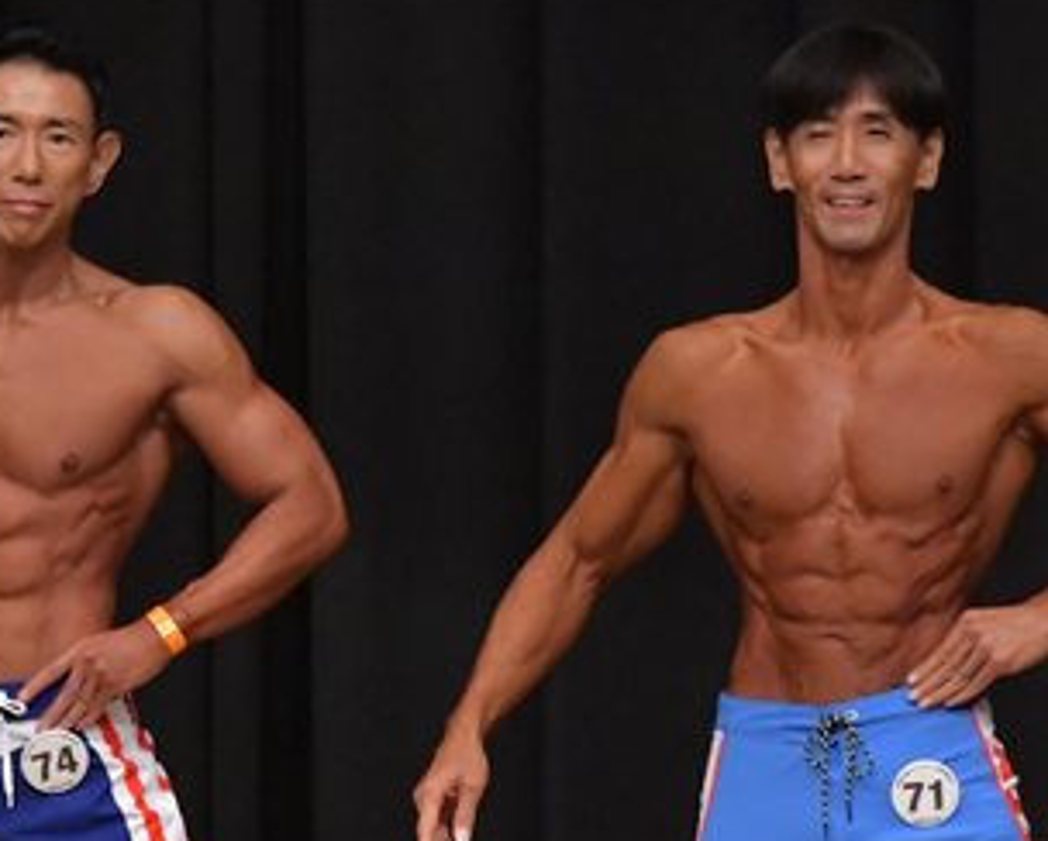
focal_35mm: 609
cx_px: 512
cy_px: 782
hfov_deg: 3.2
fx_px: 18913
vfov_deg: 2.5
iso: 6400
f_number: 5.6
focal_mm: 170
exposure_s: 1/400
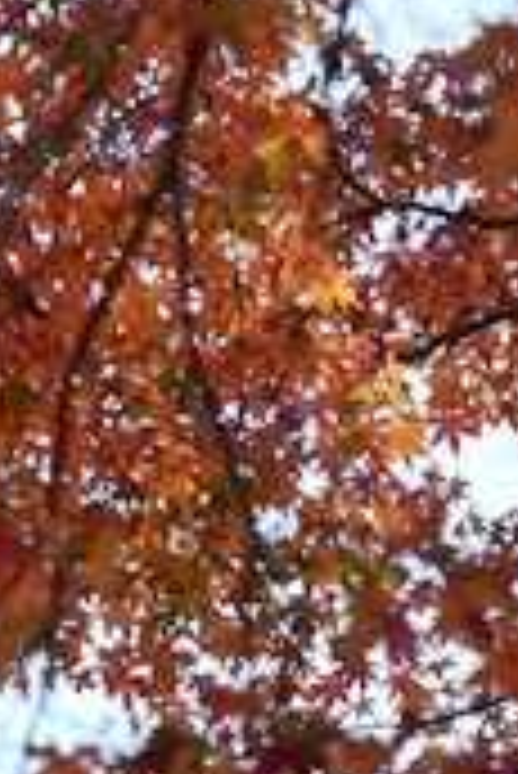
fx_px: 8012
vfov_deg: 5.3
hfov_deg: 3.6
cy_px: 1989
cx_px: 1263
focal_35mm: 372
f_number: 8
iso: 1000
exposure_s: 1/640
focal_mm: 62.5
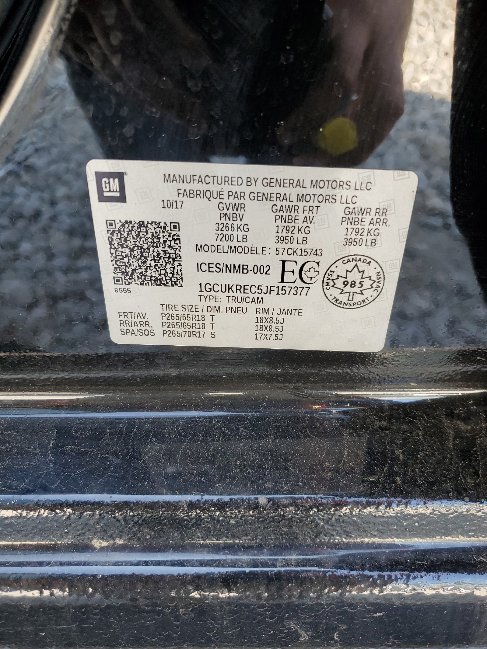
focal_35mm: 26
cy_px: 324
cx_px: 244
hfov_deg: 53.1
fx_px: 488
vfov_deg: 67.3
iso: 57
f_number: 1.5
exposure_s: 1/120
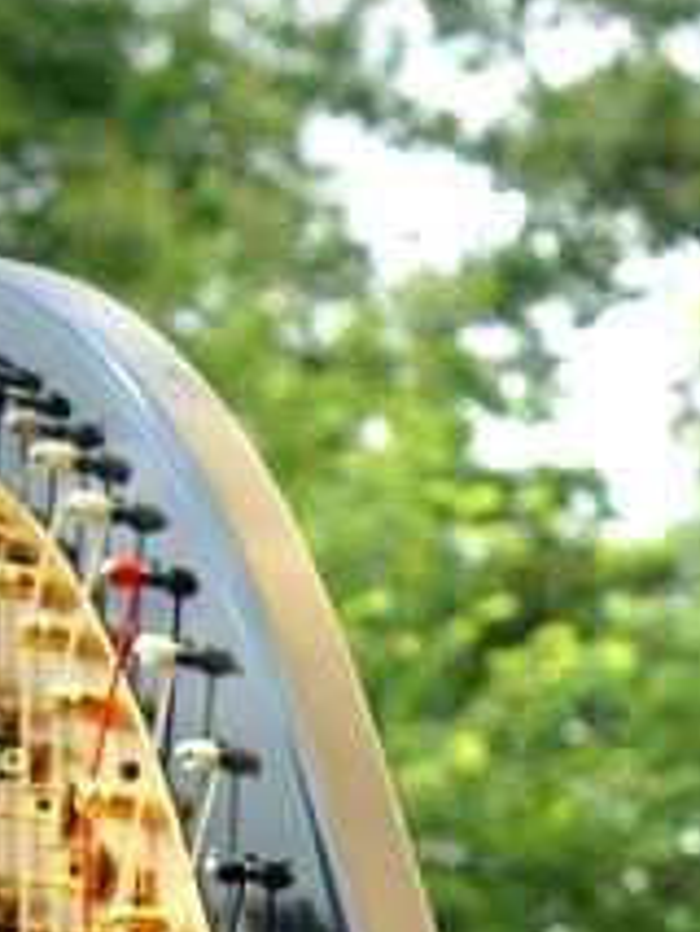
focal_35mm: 159
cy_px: 1184
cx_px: 914
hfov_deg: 9.2
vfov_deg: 12.1
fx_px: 4283
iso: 100
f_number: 4.5
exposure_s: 1/80
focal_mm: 28
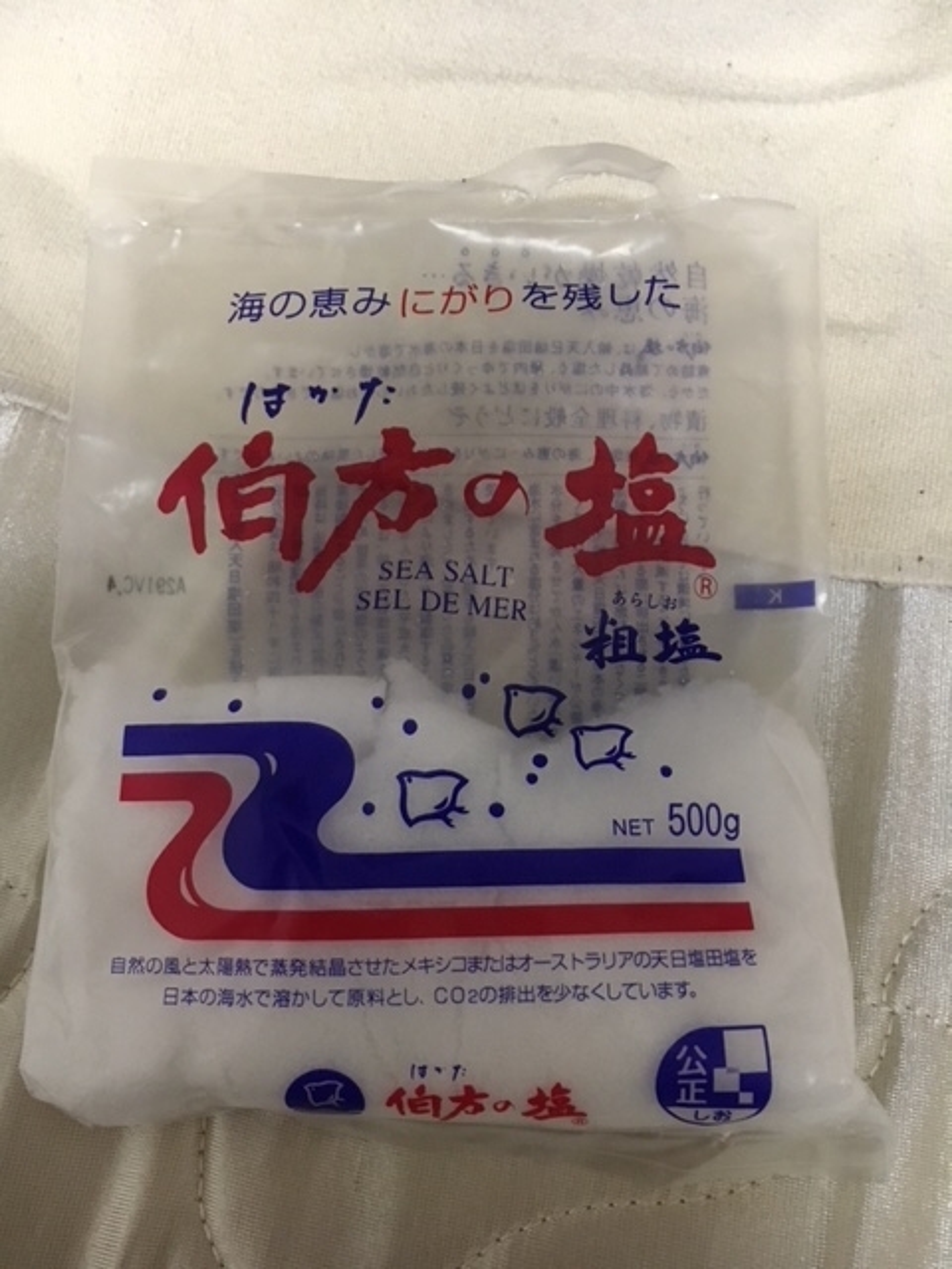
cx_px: 476
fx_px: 1063
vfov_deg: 61.7
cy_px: 634
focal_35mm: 29
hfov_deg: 48.2
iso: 160
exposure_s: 1/30
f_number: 2.2
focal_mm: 4.15
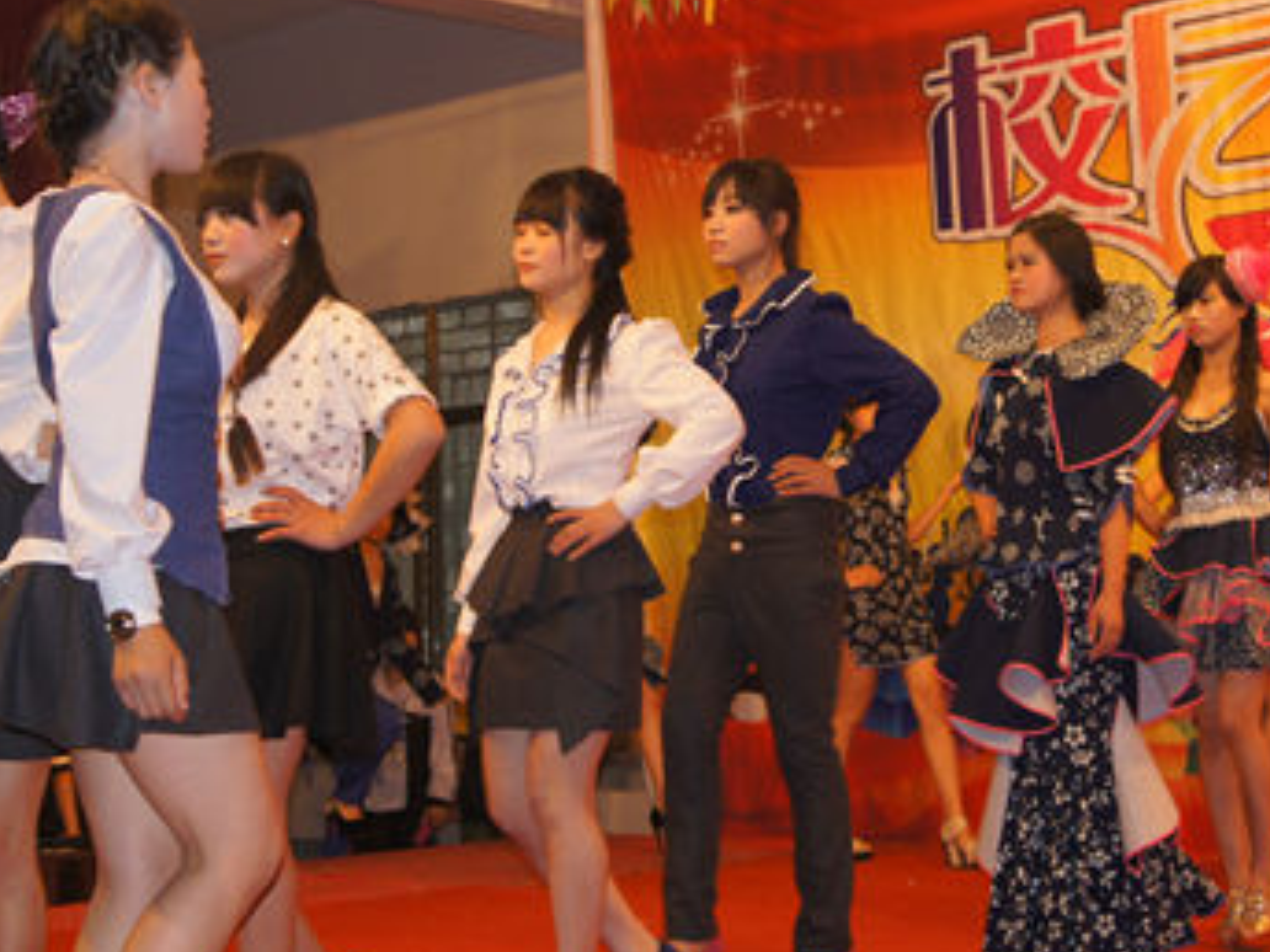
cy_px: 411
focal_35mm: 73
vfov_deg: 20.2
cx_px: 746
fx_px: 2672
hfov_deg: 26.7
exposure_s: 1/160
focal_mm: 29
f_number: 4
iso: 640
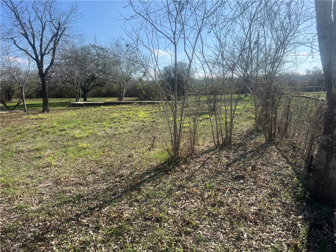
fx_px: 252
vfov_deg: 53.1
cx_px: 168
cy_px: 126
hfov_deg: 67.3
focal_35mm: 26
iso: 50
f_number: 1.5
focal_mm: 5.7
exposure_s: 1/3356
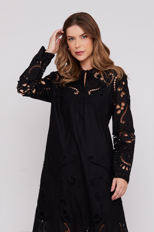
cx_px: 77
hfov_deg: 31.9
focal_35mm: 42
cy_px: 116
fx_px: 270
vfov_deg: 46.4
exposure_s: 1/160
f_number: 5.6
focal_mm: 42
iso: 200
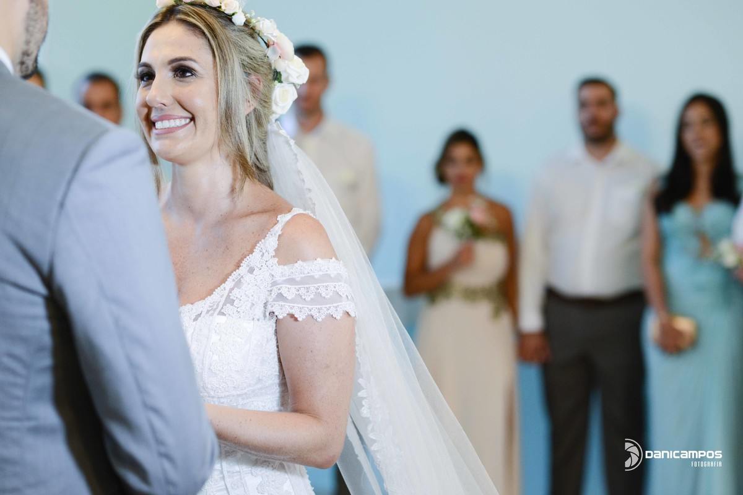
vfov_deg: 16.1
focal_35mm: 85
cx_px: 372
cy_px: 248
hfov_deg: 23.9
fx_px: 1754
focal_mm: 85
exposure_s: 1/125
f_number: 2.8
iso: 1600
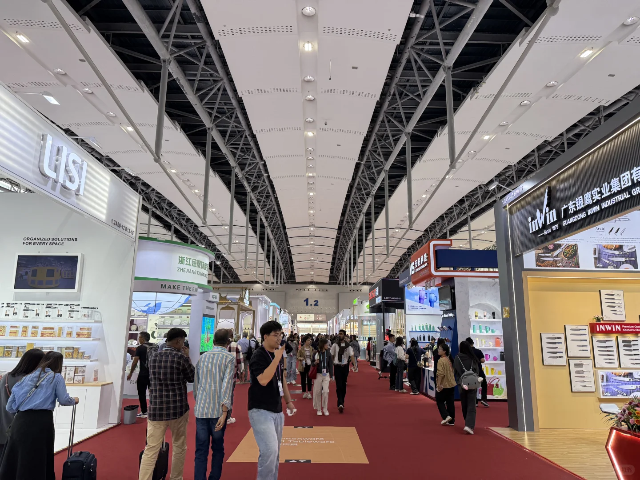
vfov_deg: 56.8
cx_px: 320
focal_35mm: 24
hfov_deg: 71.6
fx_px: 444
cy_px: 240
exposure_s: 1/272
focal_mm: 6.76
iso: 100
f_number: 1.78
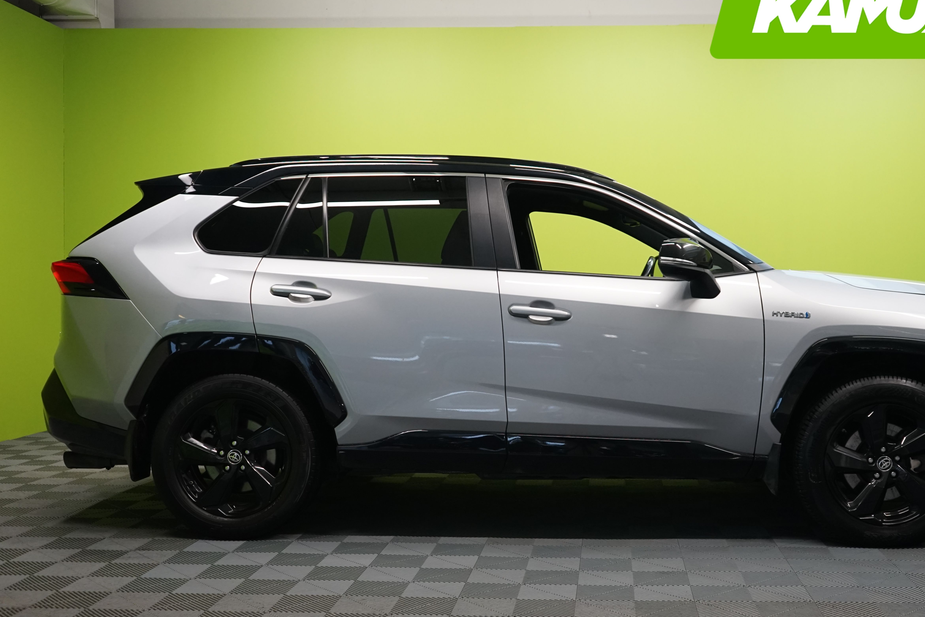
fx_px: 1053
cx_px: 561
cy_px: 314
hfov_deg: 47.1
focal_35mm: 41
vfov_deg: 32.6
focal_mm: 32
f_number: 4
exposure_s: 1/50
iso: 1250
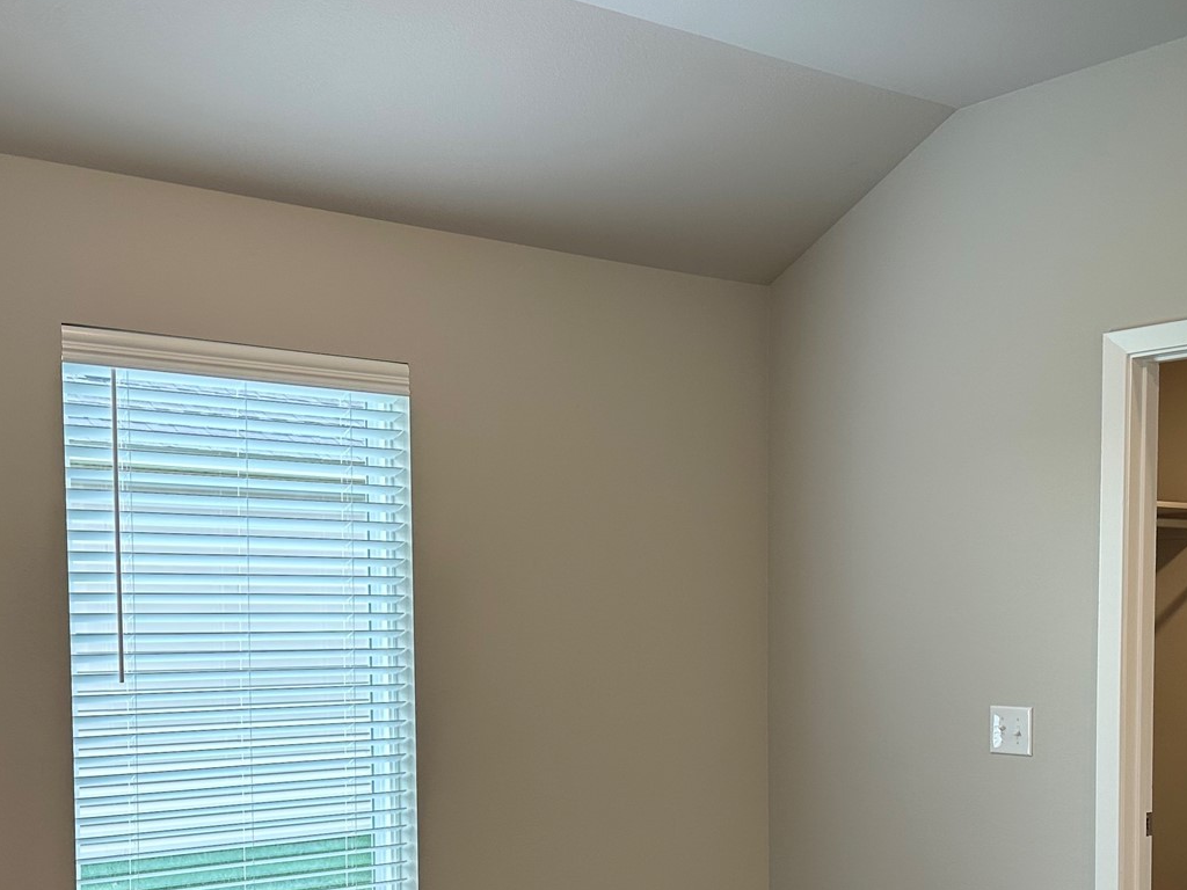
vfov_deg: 31.4
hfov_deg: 42.0
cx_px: 534
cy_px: 707
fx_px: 1543
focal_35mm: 45
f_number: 1.78
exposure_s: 1/120
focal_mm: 6.86
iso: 160
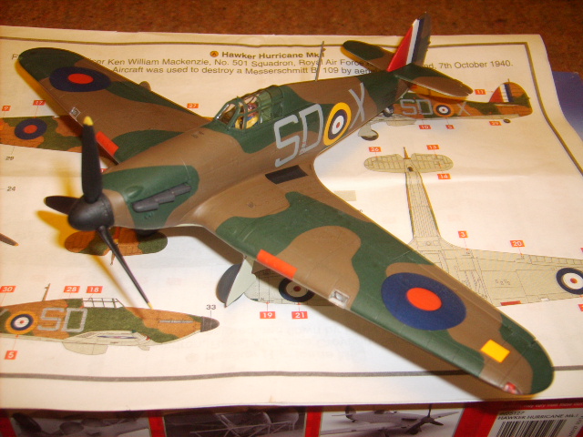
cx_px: 292
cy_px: 218
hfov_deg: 52.6
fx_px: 589
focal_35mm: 35
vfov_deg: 40.7
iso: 100
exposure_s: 1/45
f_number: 2.8
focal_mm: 5.8
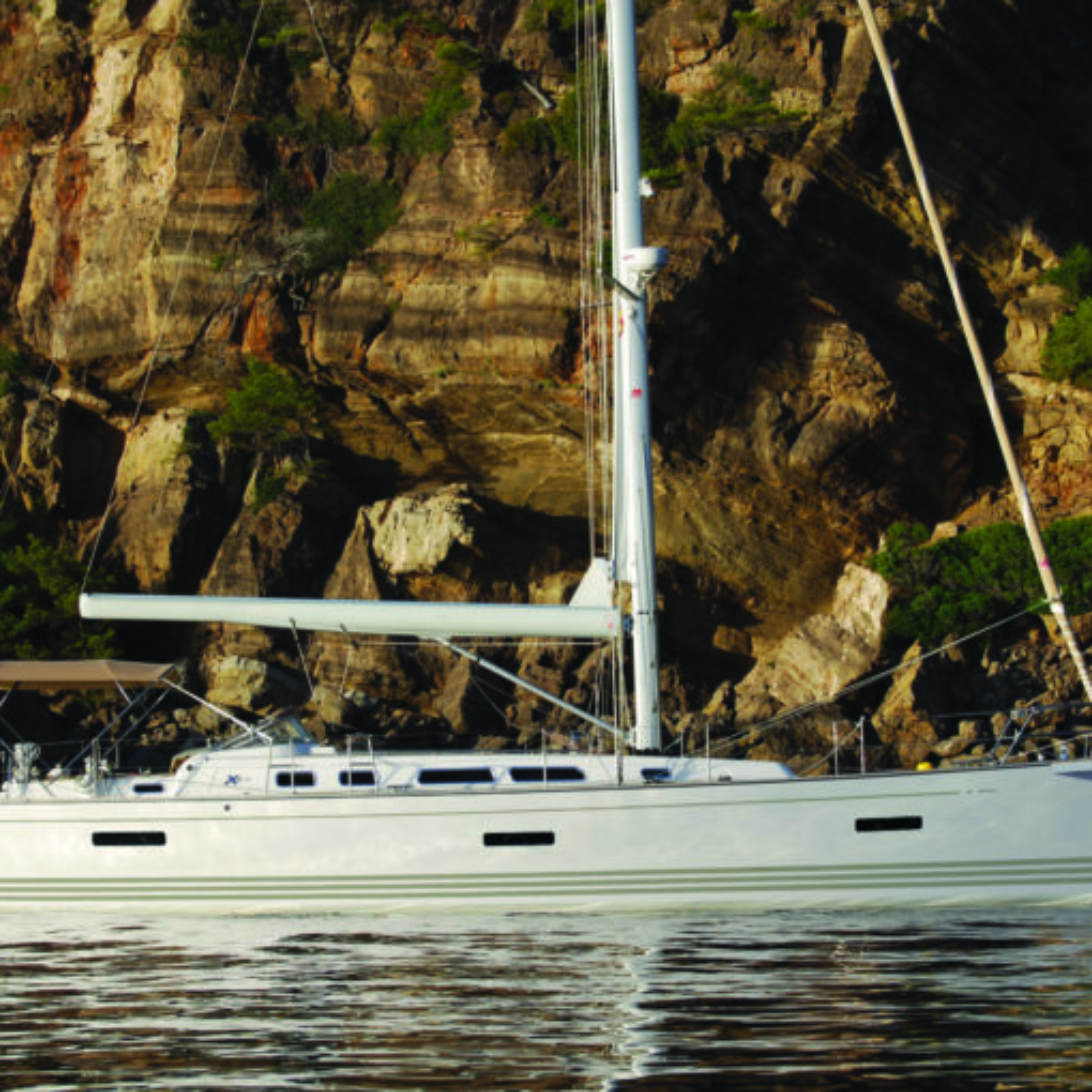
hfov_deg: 16.5
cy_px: 546
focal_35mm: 106
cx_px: 495
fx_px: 3770
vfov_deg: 16.5
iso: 100
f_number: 7.1
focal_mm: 55
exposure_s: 1/200
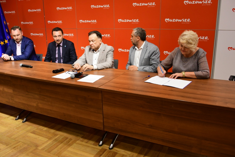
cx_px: 116
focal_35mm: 32
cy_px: 77
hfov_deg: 58.7
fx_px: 209
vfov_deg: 41.1
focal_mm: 21
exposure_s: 1/125
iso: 1600
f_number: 3.8
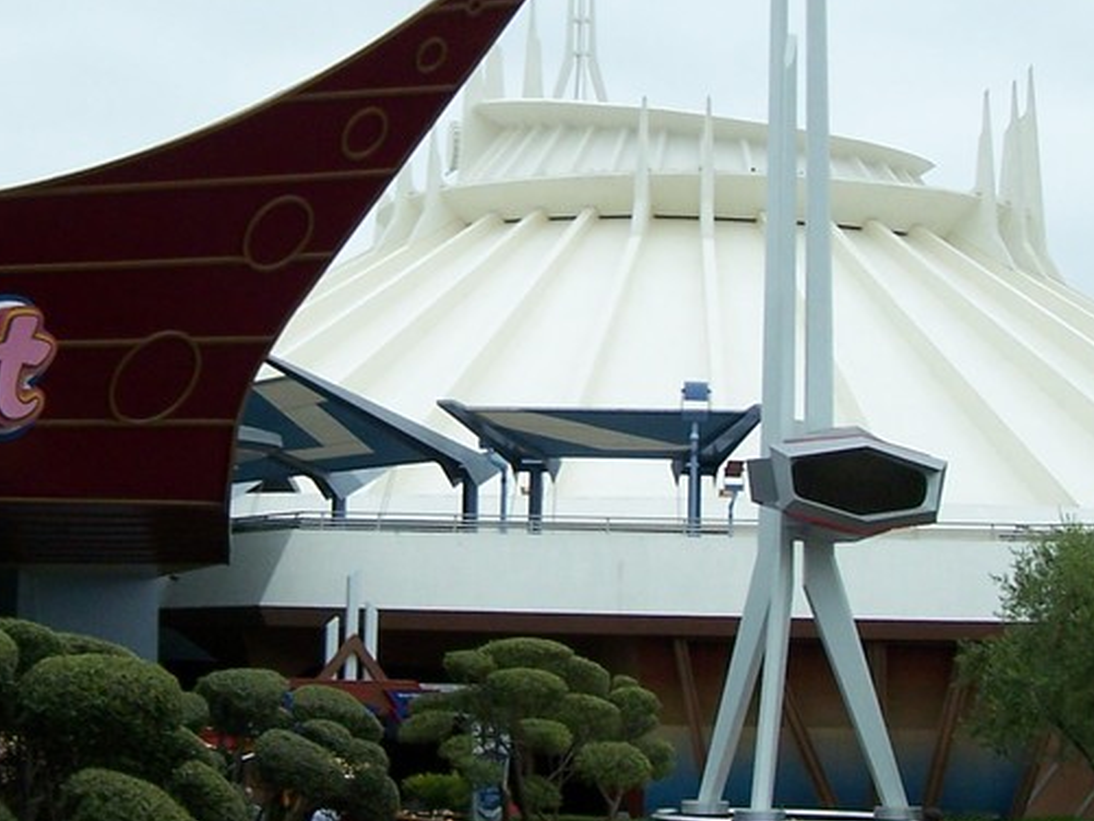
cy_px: 309
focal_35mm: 97
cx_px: 489
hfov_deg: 20.2
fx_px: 3066
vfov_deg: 15.2
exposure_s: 1/640
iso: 80
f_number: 2.8
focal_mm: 6.3
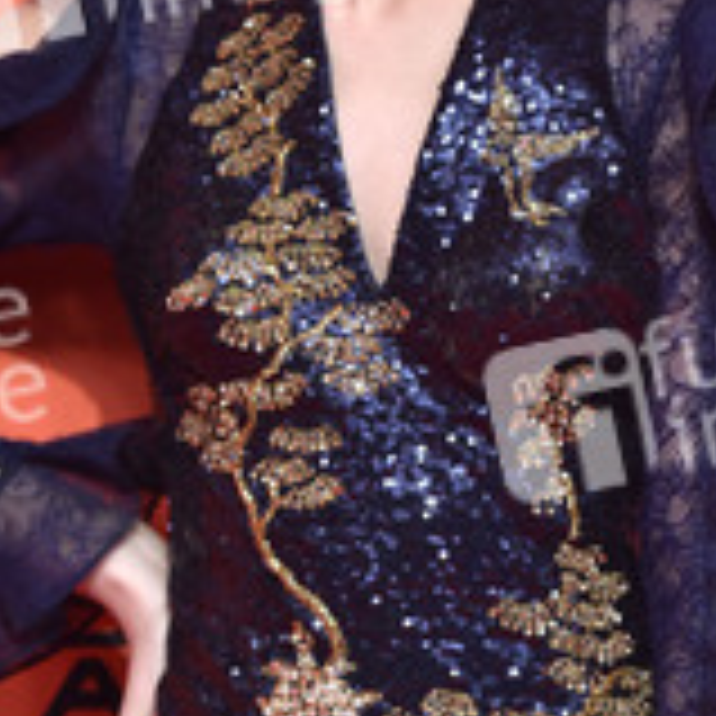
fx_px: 10016
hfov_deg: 4.1
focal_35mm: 428
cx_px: 306
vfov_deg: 4.1
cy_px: 171
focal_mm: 200
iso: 1600
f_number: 4.5
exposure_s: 1/250
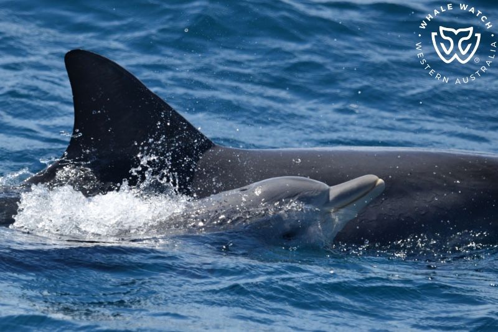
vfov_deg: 3.3
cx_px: 249
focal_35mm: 420
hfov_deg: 4.9
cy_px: 166
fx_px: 5808
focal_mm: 420
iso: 1100
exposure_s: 1/8000
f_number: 6
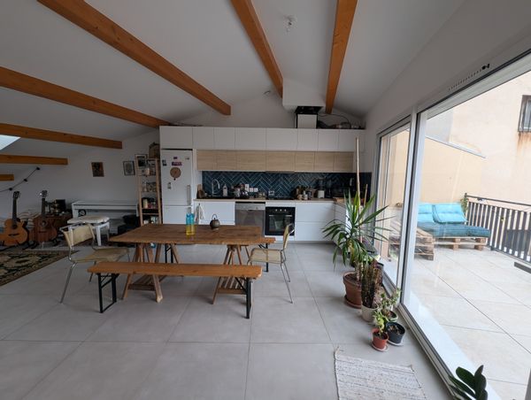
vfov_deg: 90.1
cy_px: 200
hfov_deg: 106.1
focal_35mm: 13
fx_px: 200
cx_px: 266
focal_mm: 1.95
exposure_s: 1/68.5
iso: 50
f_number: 2.2
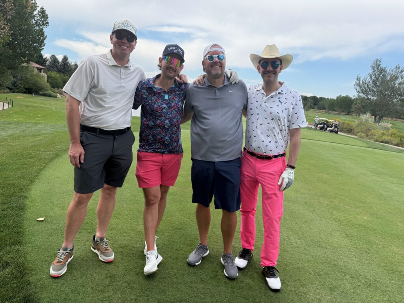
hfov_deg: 71.6
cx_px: 202
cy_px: 152
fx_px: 280
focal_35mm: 24
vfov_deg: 56.8
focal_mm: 6.76
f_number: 1.78
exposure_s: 1/2525
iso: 100
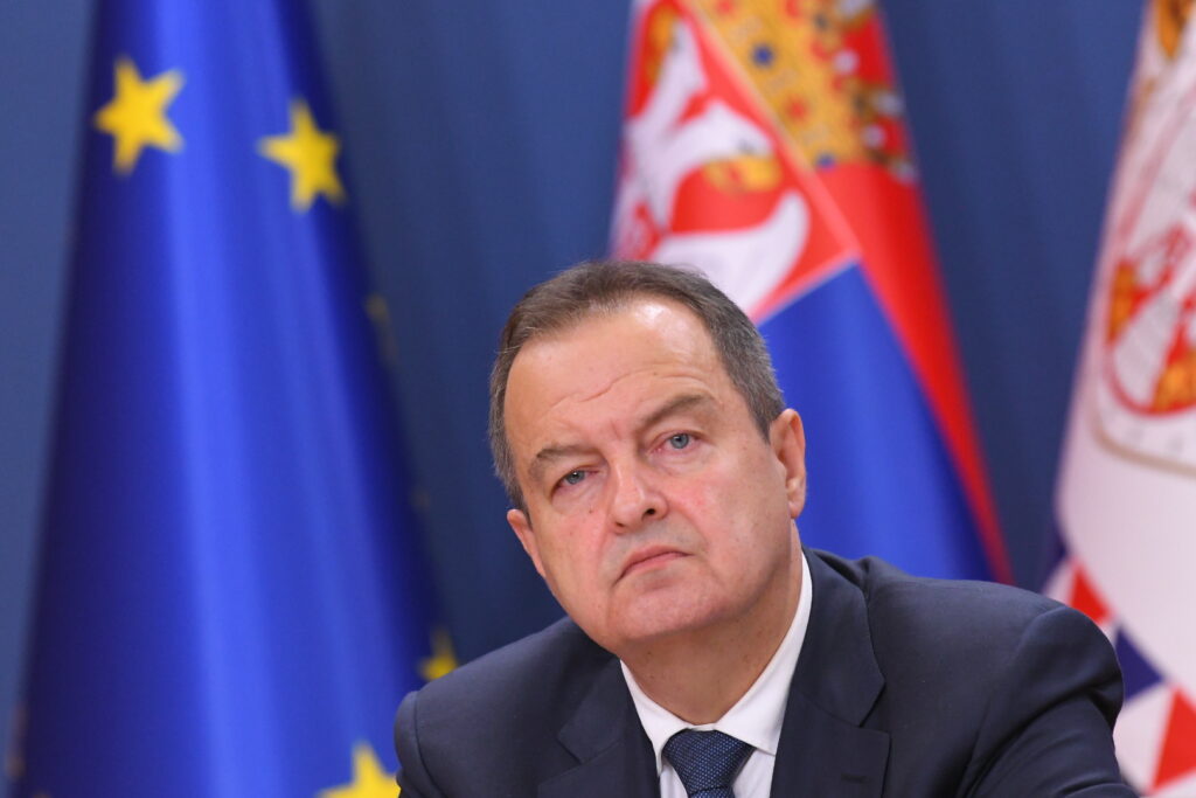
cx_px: 598
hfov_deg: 6.9
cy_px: 399
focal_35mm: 300
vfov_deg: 4.6
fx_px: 9967
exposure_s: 1/400
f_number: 4
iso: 3200
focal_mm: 200
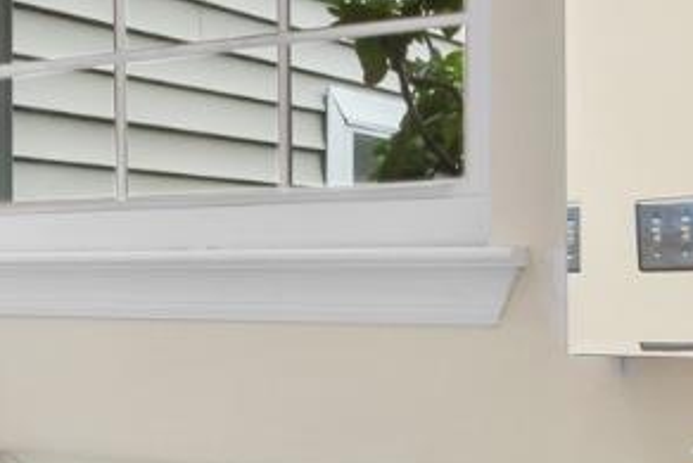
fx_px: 1483
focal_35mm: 77
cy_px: 349
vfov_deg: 17.6
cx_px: -7
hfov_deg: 25.0
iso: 200
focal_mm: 10
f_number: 9
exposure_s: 1/1.25
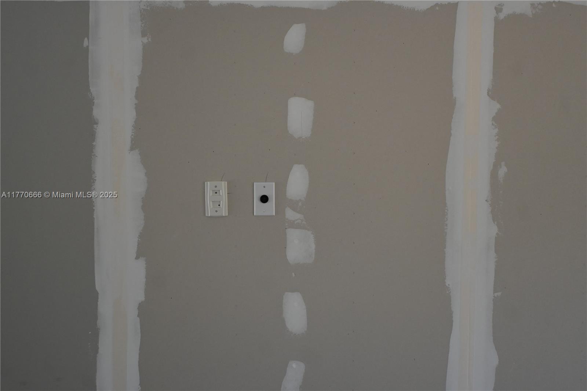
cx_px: 294
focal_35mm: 37
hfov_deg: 52.2
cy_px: 196
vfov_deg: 36.2
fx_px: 599
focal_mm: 24.5
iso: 560
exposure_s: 1/125
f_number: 4.2
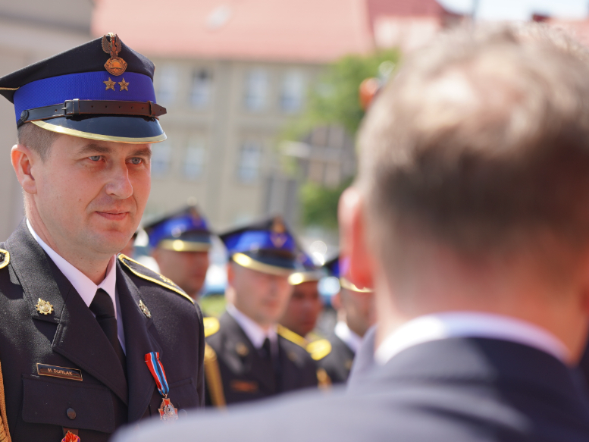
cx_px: 205
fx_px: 2876
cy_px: 313
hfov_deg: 11.7
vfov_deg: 8.8
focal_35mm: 169
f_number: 4.5
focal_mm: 105
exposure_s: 1/320
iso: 100
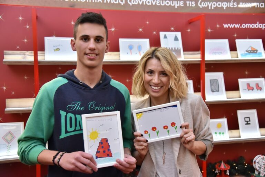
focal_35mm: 40
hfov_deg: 48.4
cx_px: 132
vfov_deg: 33.4
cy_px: 88
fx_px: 295
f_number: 4
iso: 3200
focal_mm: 40
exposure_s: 1/500
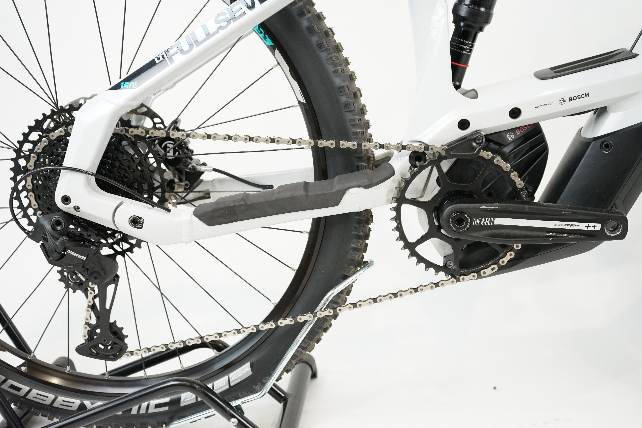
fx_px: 785
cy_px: 214
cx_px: 321
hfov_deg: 44.5
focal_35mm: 44
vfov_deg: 30.5
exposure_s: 1/200
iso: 2500
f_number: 5
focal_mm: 44
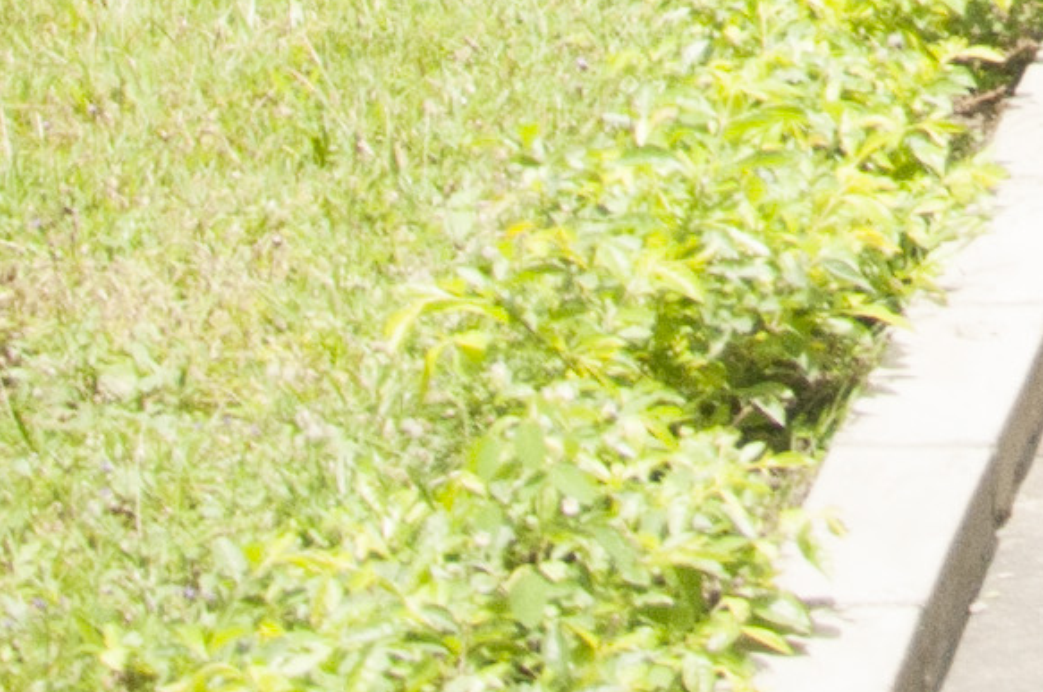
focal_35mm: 232
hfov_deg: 8.5
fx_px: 6703
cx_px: 1984
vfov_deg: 5.4
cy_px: -1613
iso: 800
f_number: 3.8
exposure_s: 1/2500
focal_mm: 21
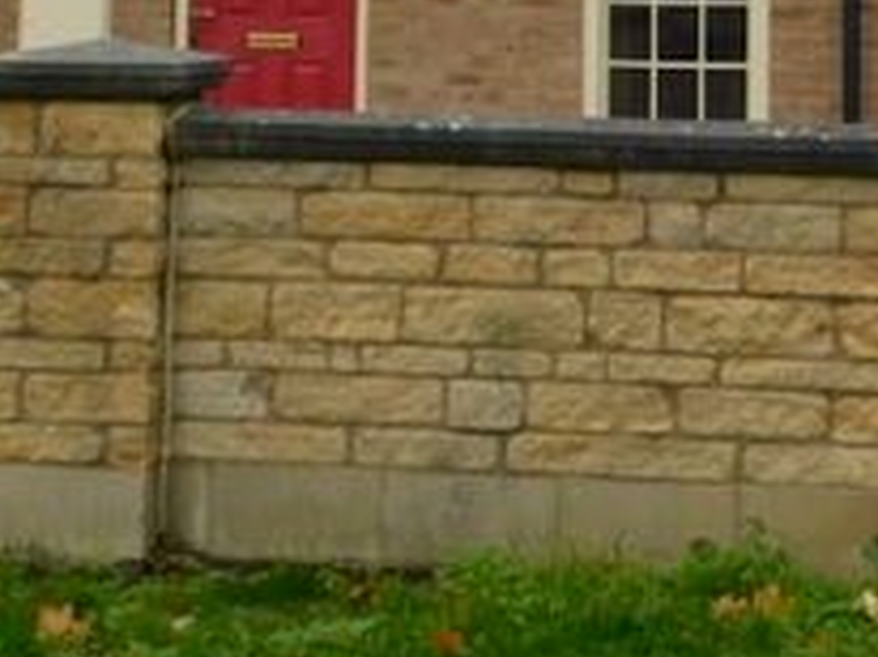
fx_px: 2584
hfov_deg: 19.2
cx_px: 601
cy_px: -297
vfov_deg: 13.7
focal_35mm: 102
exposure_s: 1/320
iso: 125
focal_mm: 5.3
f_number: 3.2
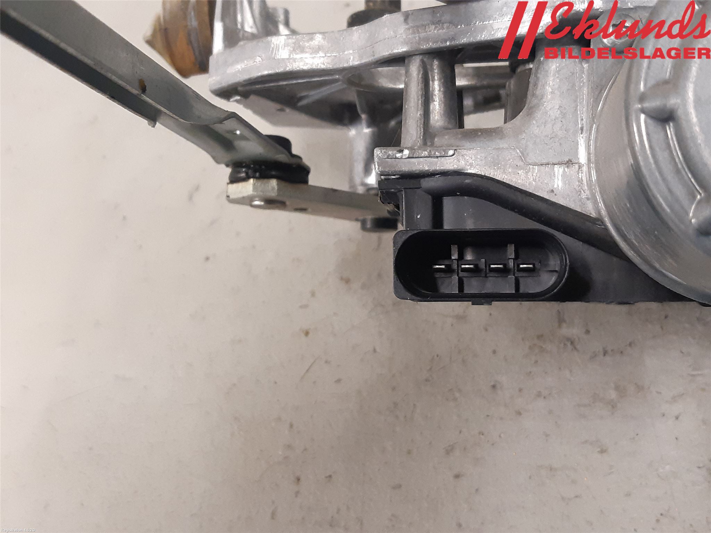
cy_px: 266
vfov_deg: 53.1
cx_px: 356
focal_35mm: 26
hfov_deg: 67.3
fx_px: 534
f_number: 1.7
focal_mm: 3.93
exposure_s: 1/50
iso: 250
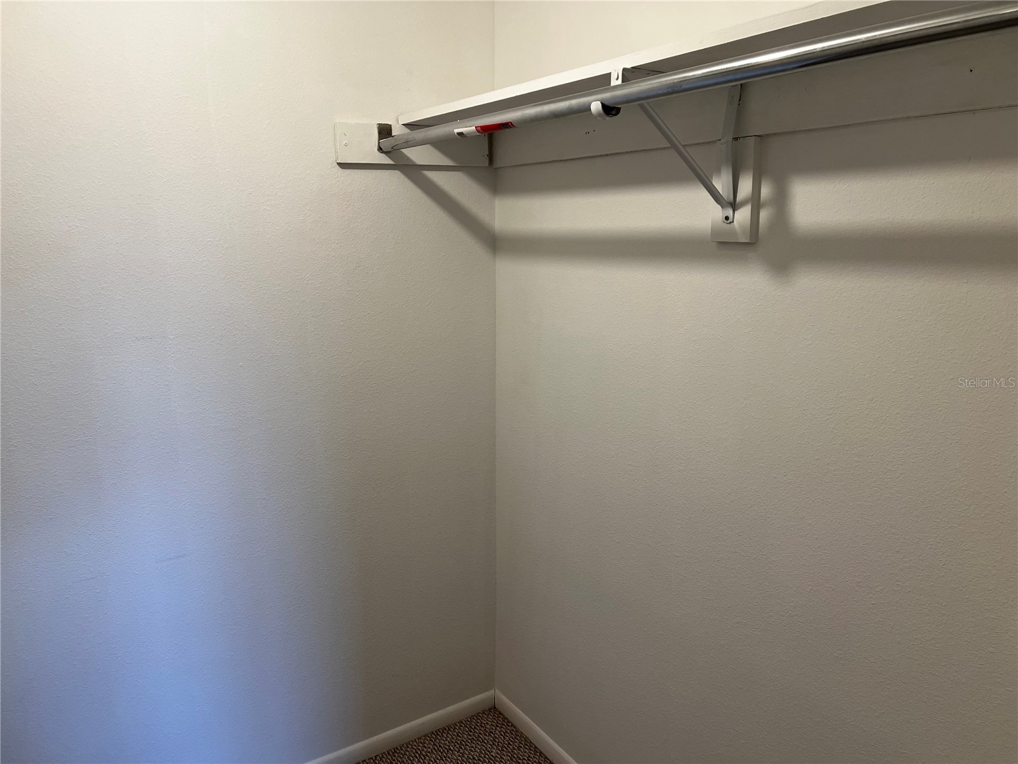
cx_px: 509
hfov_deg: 67.3
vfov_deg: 53.1
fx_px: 765
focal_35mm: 26
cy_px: 382
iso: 80
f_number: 1.5
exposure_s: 1/120
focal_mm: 5.7
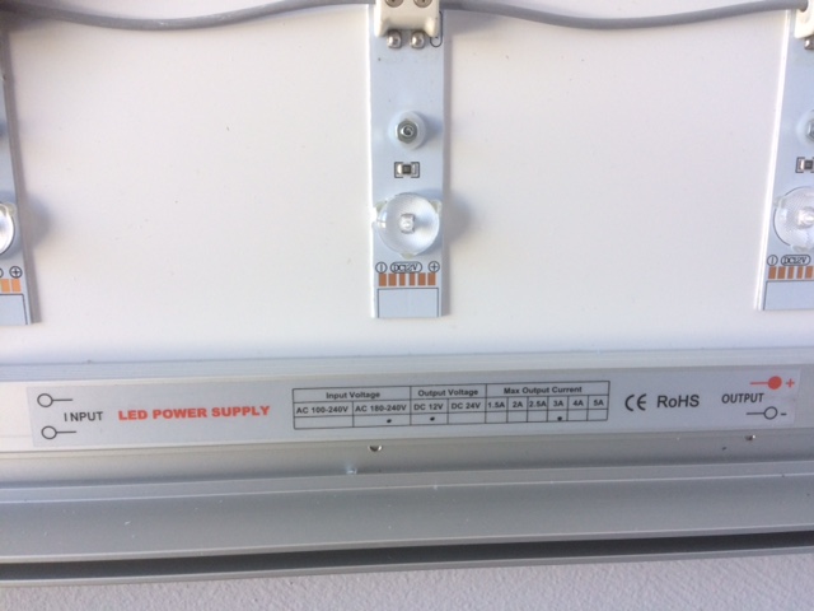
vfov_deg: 48.2
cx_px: 407
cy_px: 306
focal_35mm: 29
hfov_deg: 61.7
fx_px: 682
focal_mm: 4.15
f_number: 2.2
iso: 50
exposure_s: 1/50
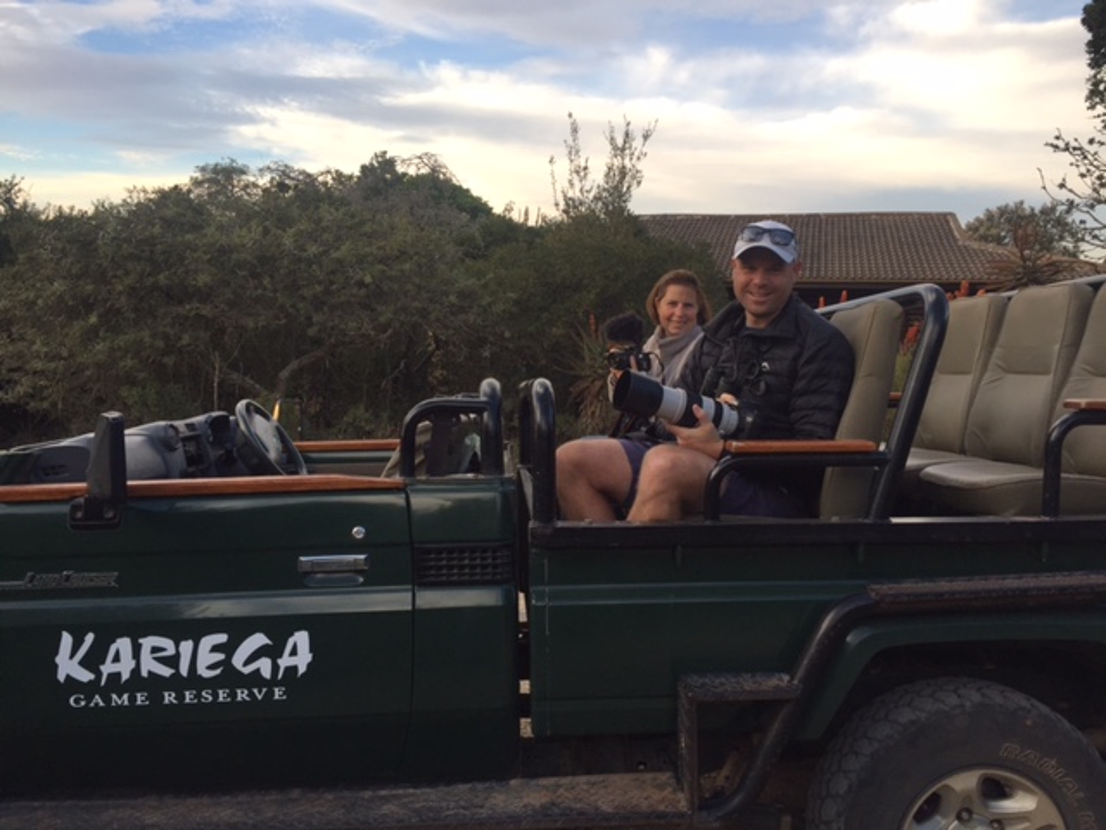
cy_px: 415
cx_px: 553
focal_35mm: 29
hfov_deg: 61.7
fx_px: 927
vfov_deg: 48.2
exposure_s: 1/302
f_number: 2.2
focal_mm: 4.15
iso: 32
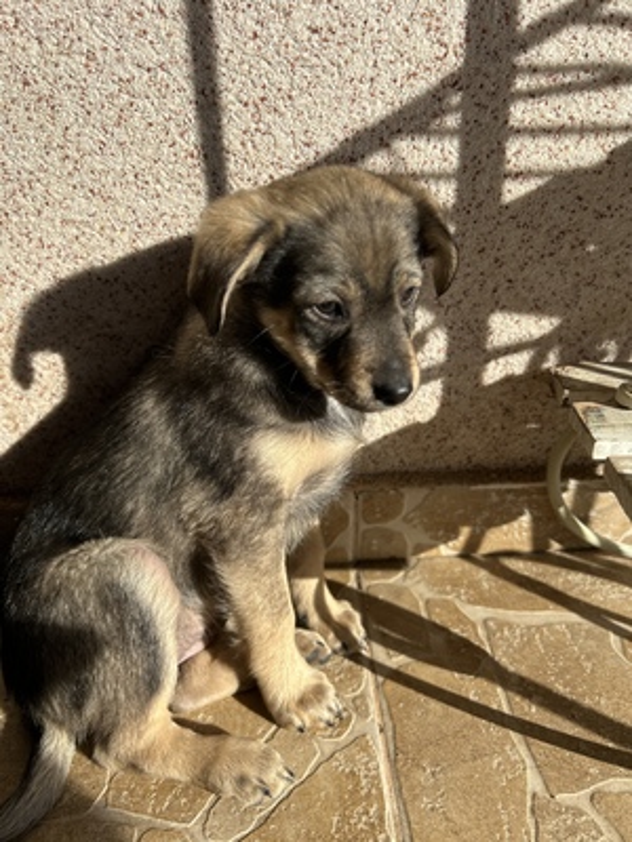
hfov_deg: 53.1
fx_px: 633
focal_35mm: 26
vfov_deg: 67.3
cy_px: 421
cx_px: 316
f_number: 1.5
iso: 50
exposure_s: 1/2994
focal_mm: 5.7
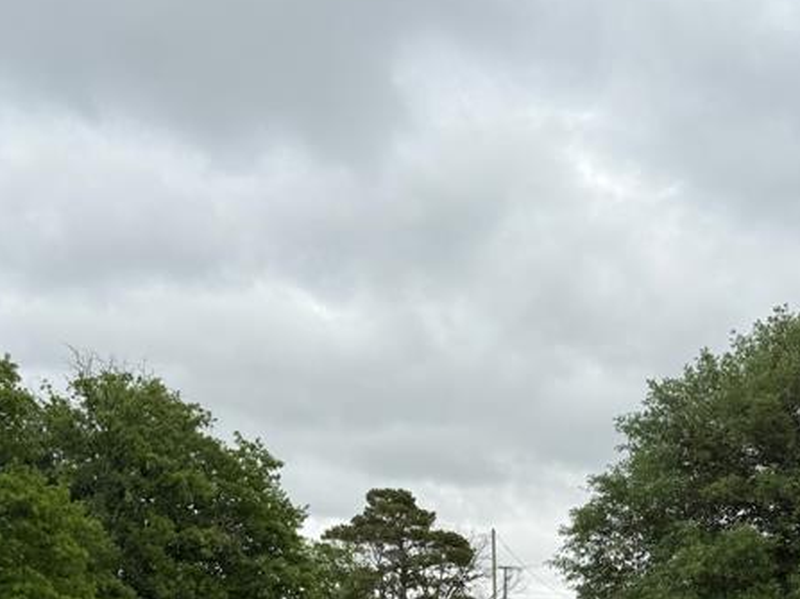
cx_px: 383
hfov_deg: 34.9
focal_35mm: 55
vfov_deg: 25.0
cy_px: 631
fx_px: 1271
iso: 80
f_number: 1.78
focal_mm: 6.76
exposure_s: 1/2053
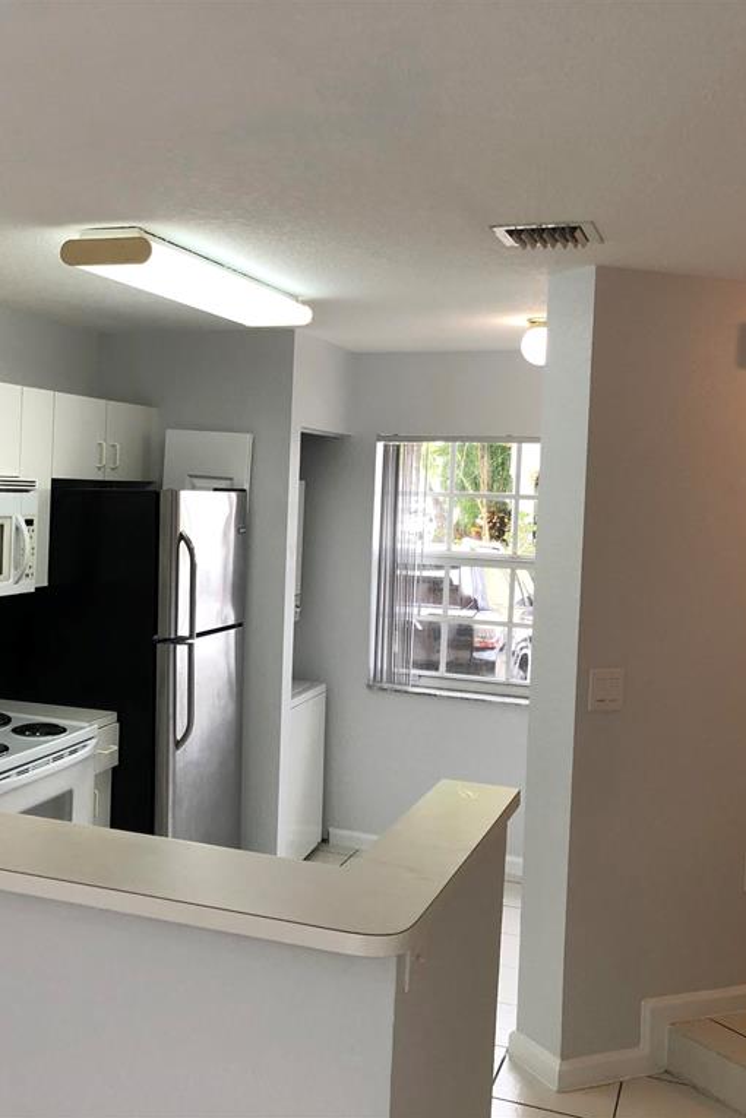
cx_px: 176
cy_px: 560
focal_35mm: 39
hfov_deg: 33.4
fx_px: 1212
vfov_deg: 49.6
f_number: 1.8
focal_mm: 3.99
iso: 25
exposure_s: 1/40
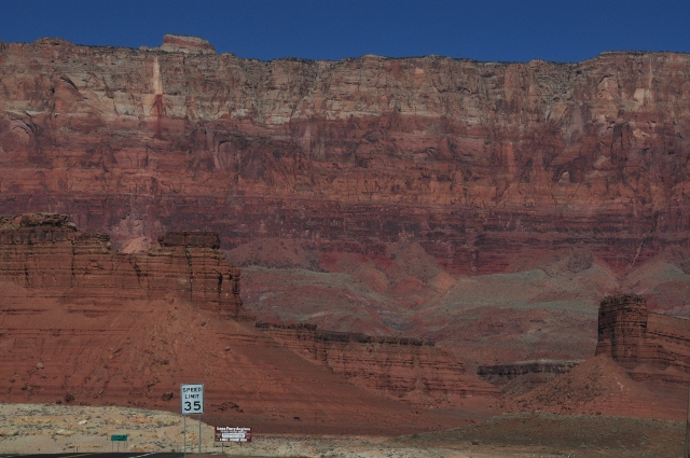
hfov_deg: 17.1
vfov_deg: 11.4
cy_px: 229
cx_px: 345
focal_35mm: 120
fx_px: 2297
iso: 200
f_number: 32
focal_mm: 80
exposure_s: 1/125
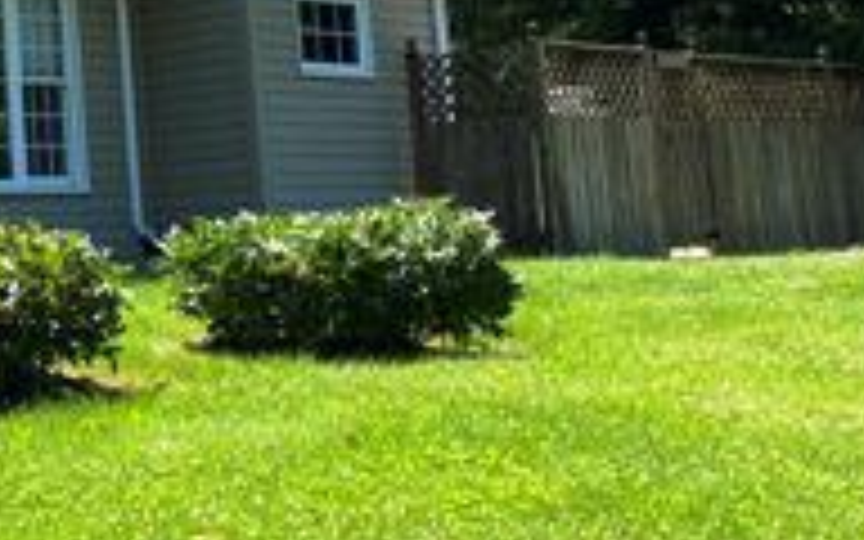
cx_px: -220
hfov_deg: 20.8
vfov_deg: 14.0
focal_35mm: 92
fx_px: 2166
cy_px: 18
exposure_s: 1/1779
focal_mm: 4.25
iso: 32
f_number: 1.8
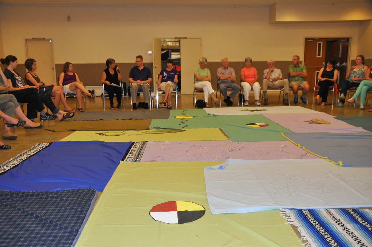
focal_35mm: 33
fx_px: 341
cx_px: 186
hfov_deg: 57.3
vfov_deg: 39.9
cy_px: 124
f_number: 3.8
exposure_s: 1/60
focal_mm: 22
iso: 800
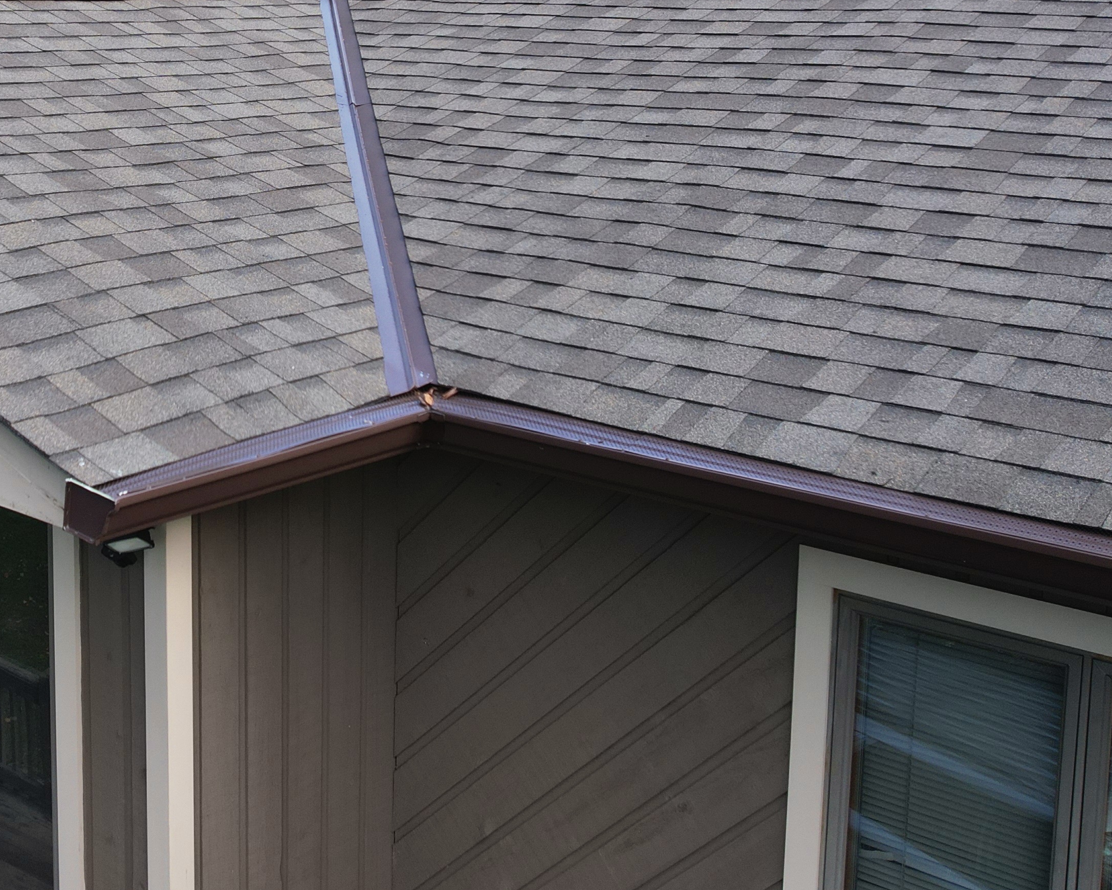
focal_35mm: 52
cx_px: 225
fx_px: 1711
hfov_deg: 34.9
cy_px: 208
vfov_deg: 28.6
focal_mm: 8.38
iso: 120
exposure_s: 1/320
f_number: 2.8
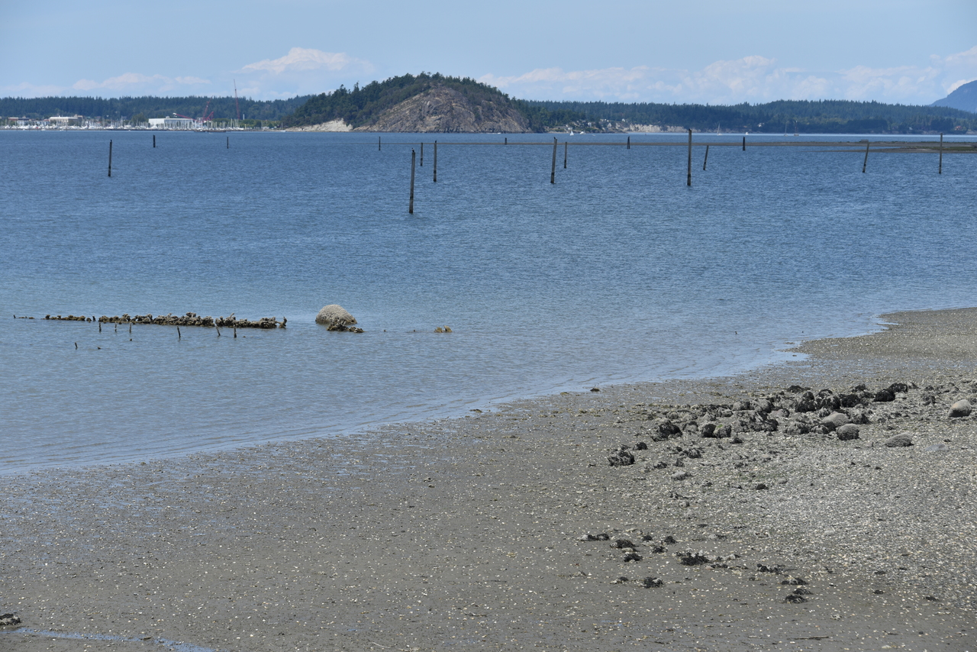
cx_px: 488
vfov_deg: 12.2
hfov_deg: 18.3
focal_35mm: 112
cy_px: 326
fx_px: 3040
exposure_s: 1/320
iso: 100
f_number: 9
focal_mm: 112
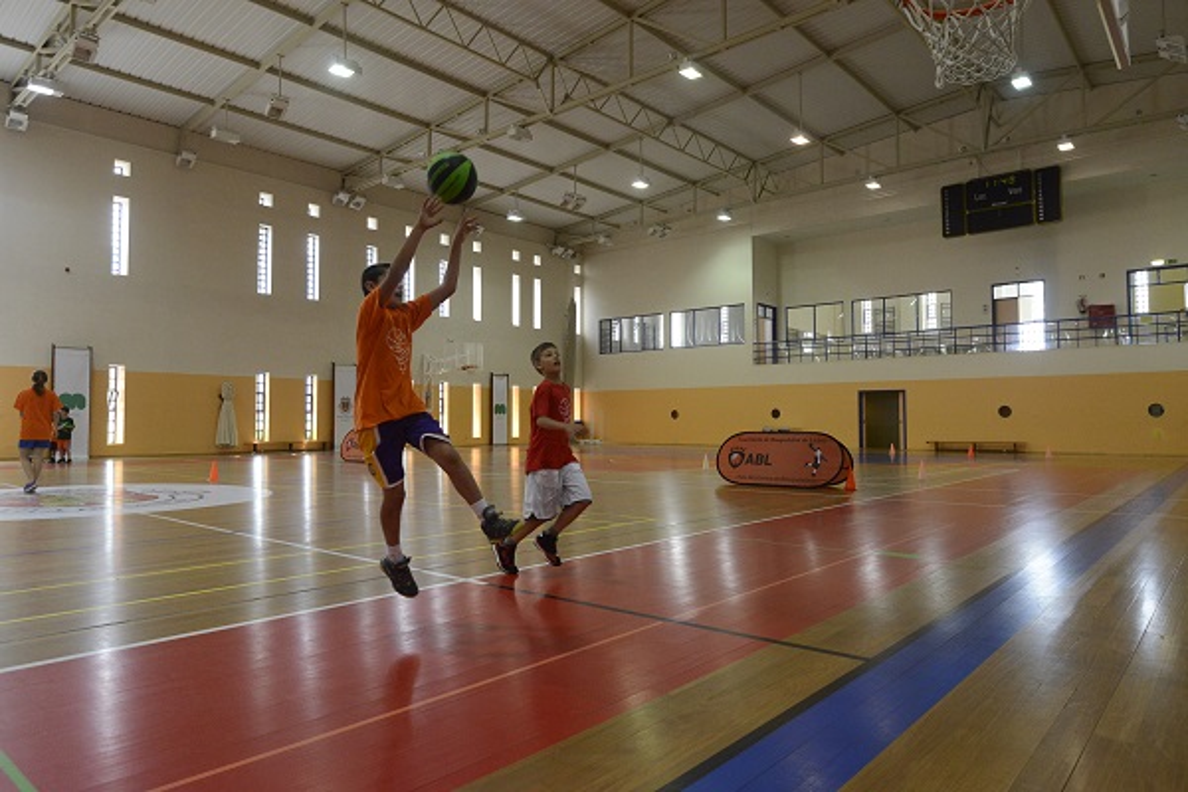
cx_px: 594
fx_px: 759
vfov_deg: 55.1
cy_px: 396
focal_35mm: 23
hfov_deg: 76.1
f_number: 5
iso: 4500
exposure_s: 1/400
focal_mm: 23
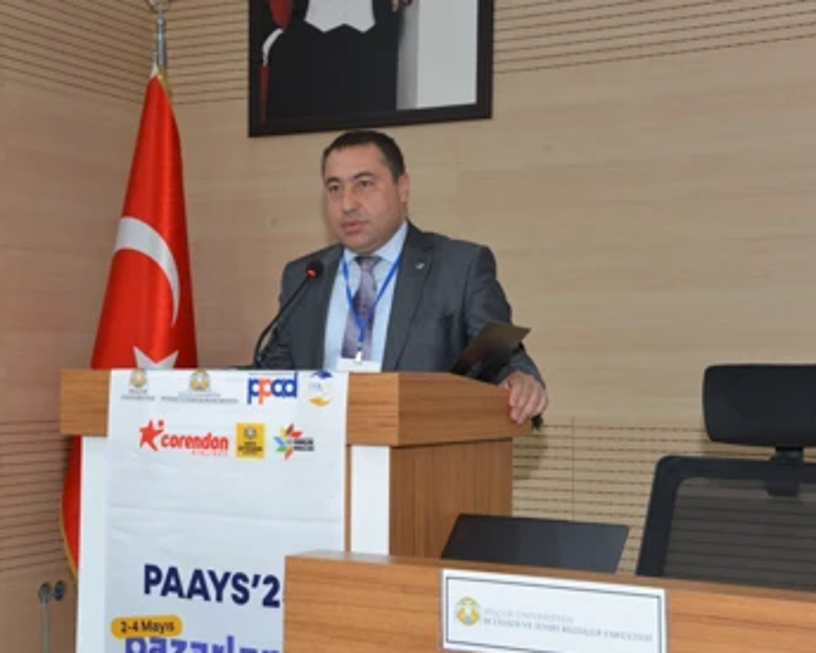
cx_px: 377
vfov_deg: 23.1
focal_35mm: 66
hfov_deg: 28.7
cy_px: 343
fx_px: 1593
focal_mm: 55
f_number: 8
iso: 1600
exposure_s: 1/60
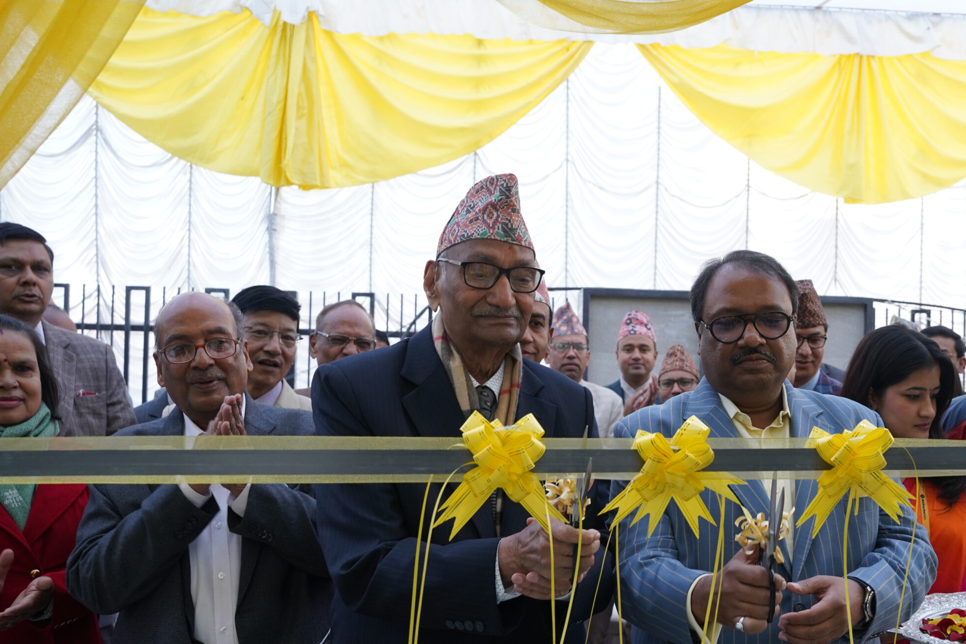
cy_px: 378
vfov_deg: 34.1
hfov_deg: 48.8
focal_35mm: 39
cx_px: 631
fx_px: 1048
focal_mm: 29.8
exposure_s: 1/125
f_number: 5.6
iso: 1000
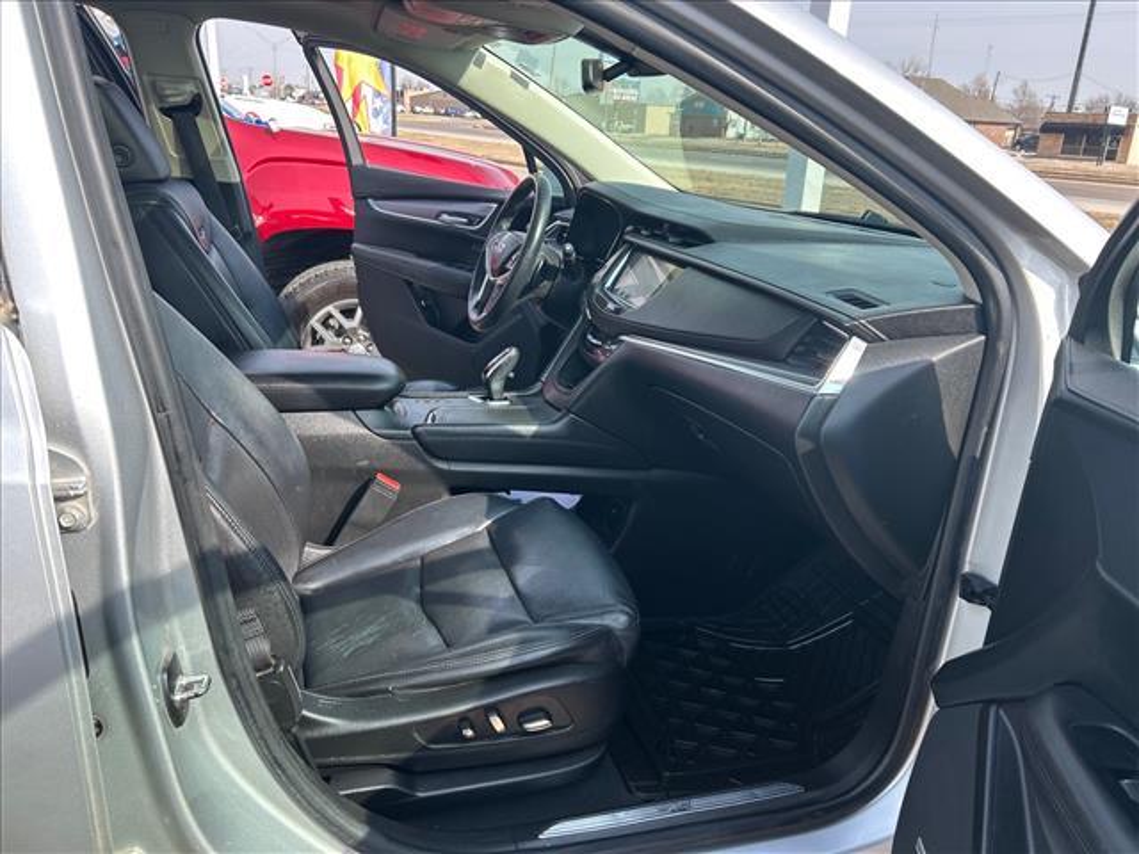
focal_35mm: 26
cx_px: 570
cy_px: 427
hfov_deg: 67.3
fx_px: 856
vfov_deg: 53.1
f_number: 1.5
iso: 50
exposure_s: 1/808
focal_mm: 5.7
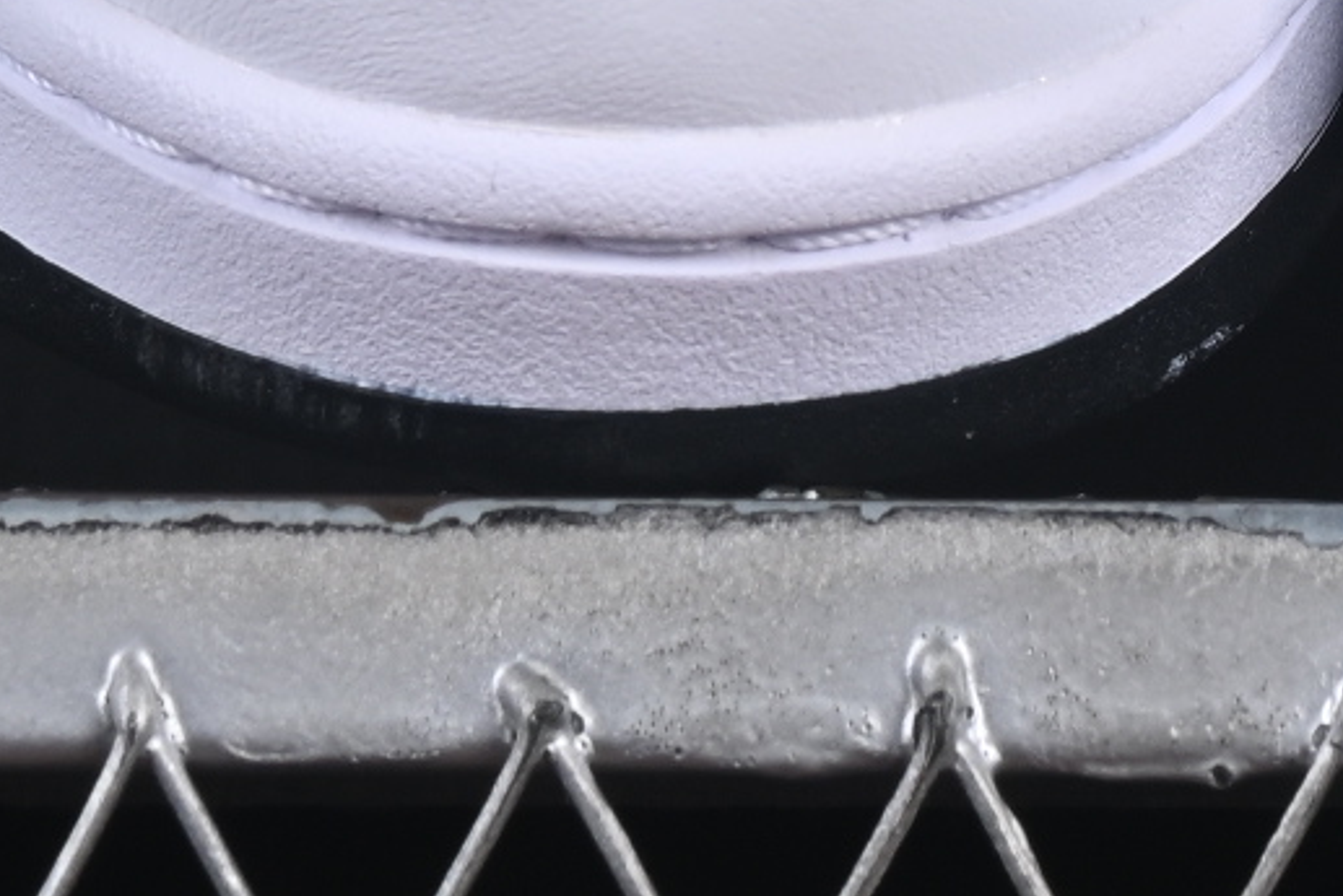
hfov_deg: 5.1
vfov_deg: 3.4
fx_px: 15075
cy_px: -1015
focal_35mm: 404
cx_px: 1382
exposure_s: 1/100
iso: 160
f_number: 8
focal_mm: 50
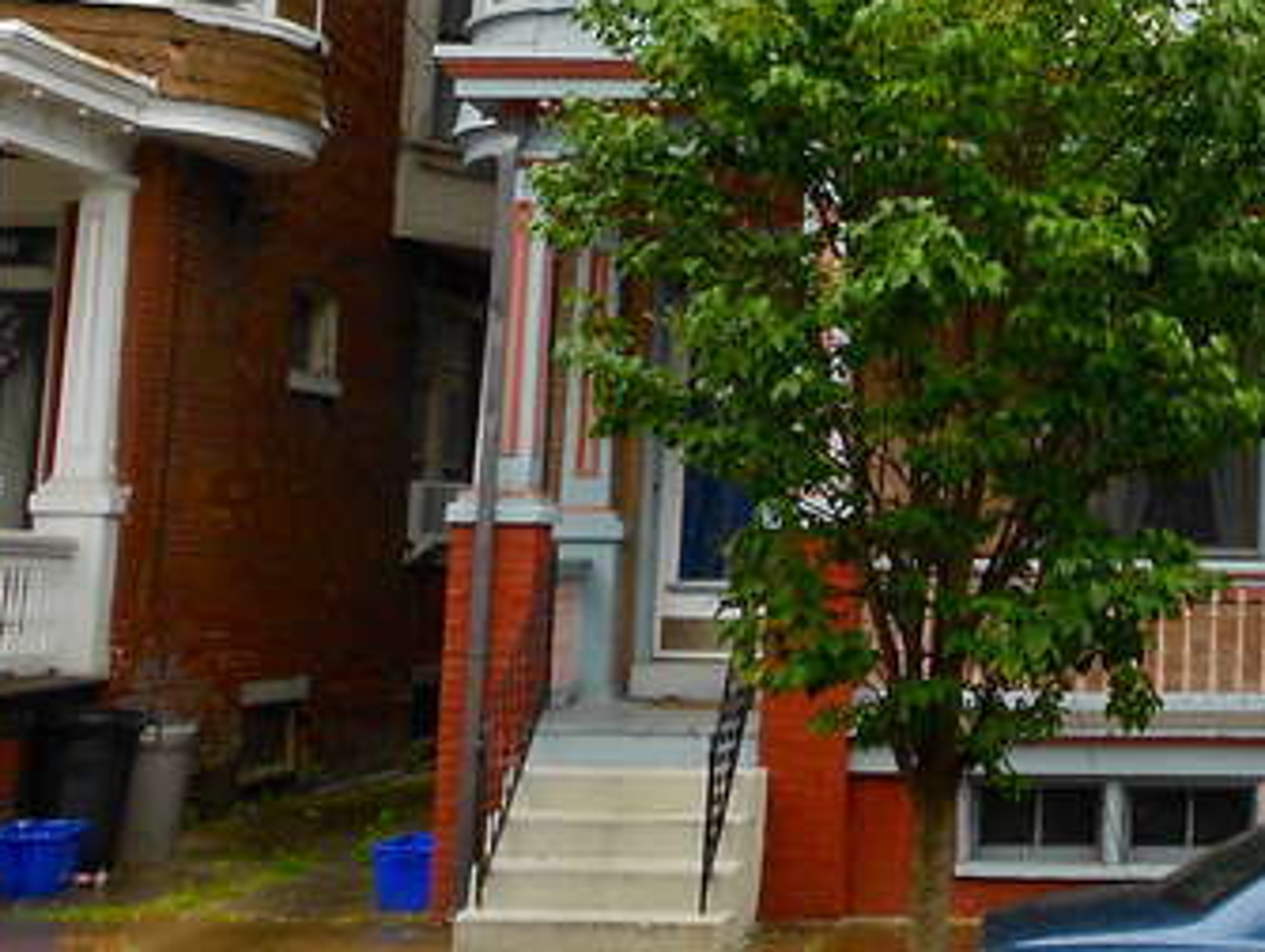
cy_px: -60
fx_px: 2268
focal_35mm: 62
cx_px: 1227
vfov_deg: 22.5
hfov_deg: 29.4
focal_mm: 4.6
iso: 80
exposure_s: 1/160
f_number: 3.2
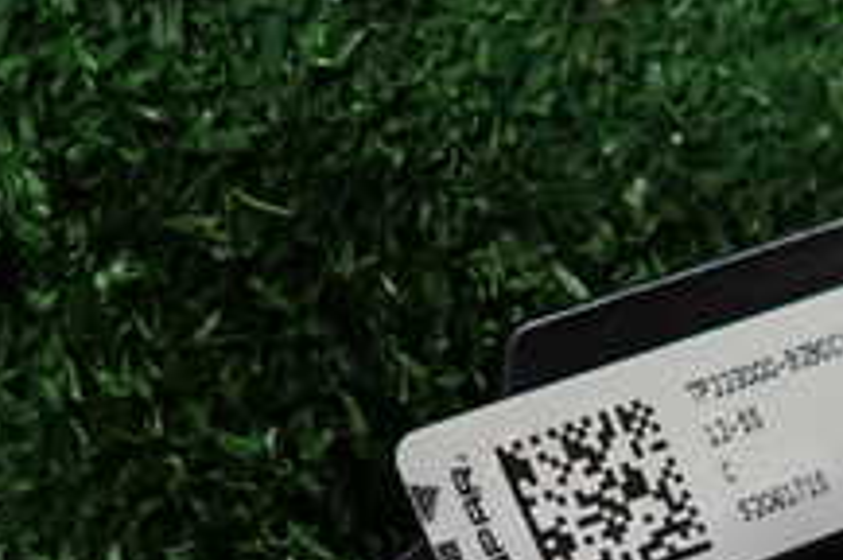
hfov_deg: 27.4
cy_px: 556
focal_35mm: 72
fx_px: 1683
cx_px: 707
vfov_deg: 18.4
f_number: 2
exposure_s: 1/60
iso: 125
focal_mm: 4.5
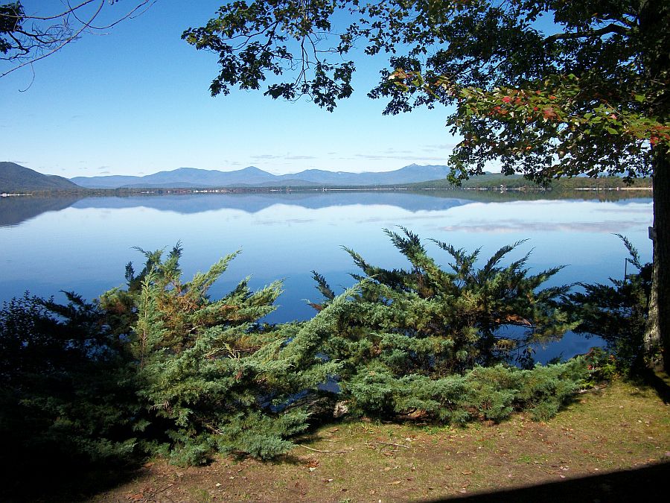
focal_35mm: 32
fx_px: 619
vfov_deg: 44.2
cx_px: 335
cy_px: 252
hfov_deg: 56.8
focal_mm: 5.7
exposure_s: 1/160
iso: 80
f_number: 8.8
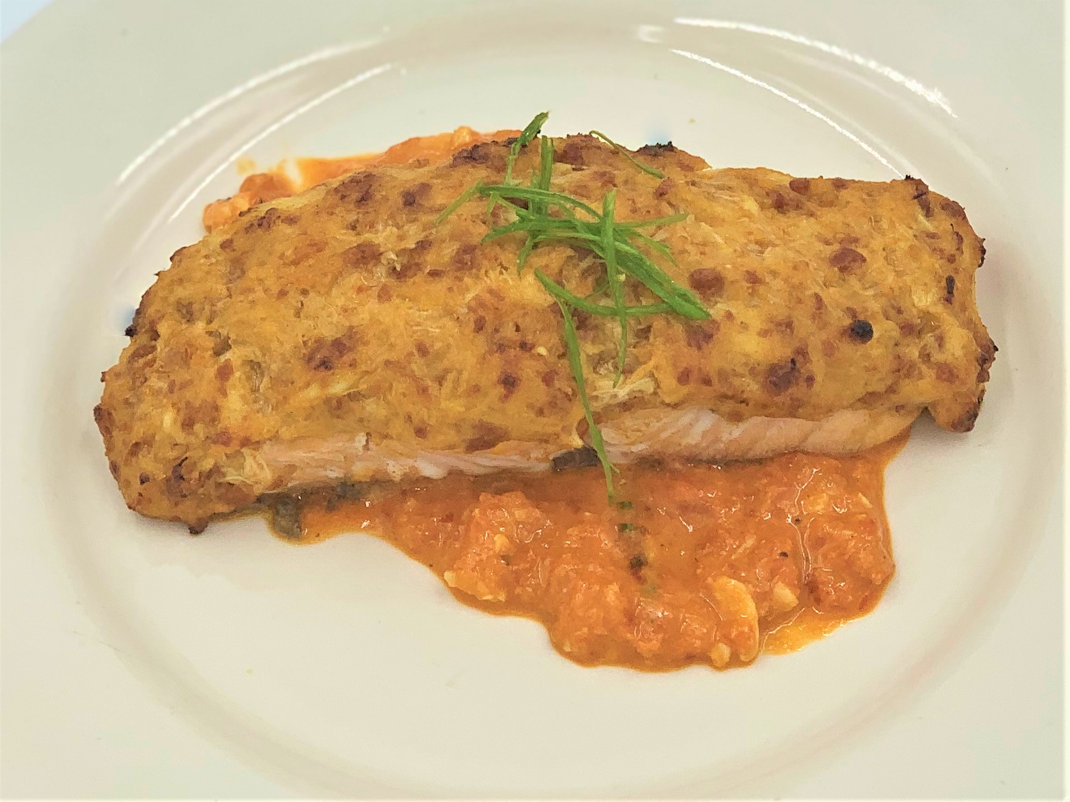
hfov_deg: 36.8
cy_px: 401
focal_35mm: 52
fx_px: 1607
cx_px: 535
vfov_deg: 28.0
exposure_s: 1/592
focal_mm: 6
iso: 16
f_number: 2.4
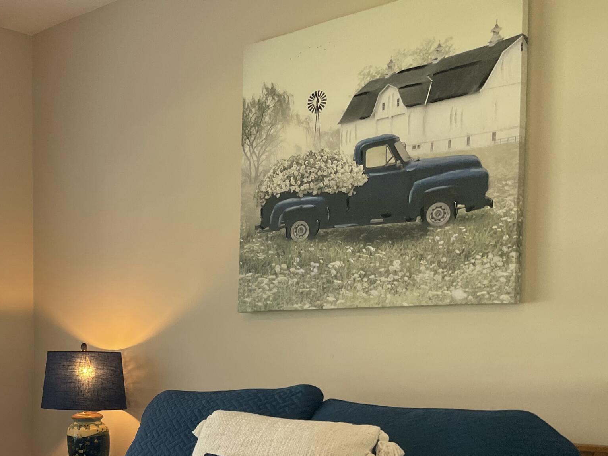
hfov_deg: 34.8
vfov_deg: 27.8
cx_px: 33
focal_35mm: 51
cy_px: 384
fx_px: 896
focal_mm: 4.2
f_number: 1.6
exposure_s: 1/120
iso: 80
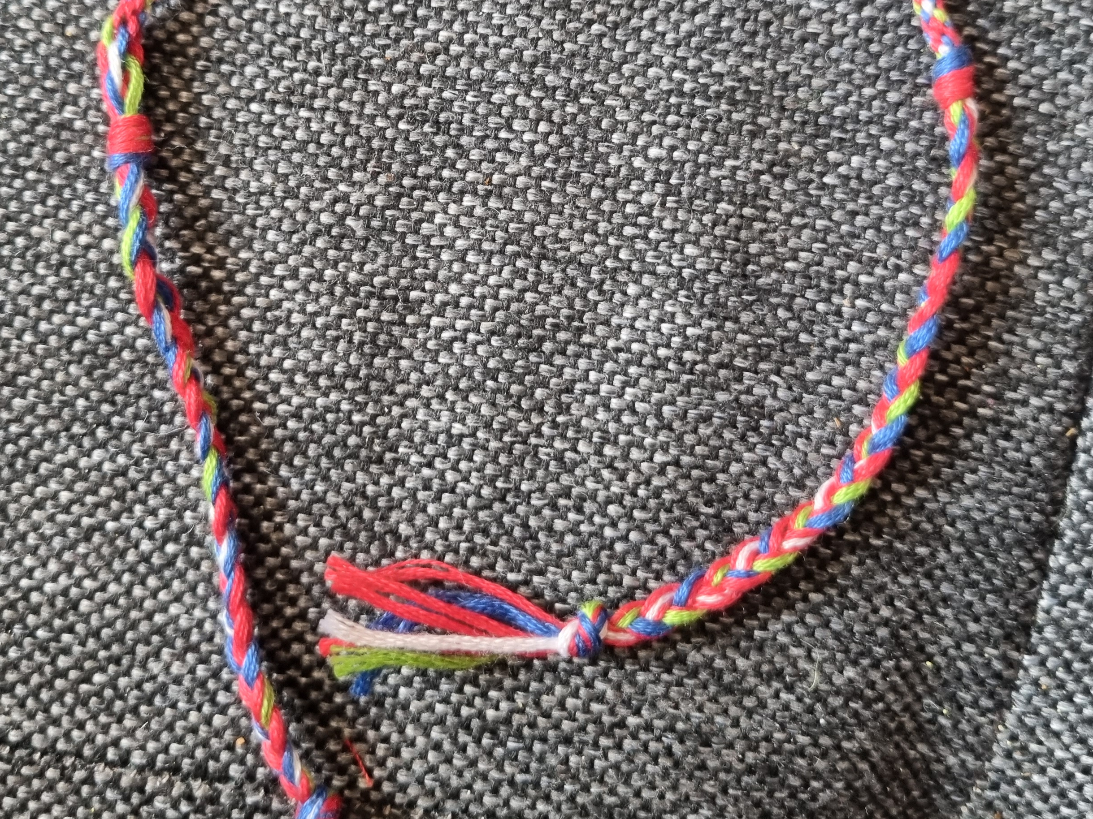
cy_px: 222
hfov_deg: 43.8
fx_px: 1358
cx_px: 500
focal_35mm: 43
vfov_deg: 33.0
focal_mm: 5.4
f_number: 1.8
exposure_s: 1/50
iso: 500
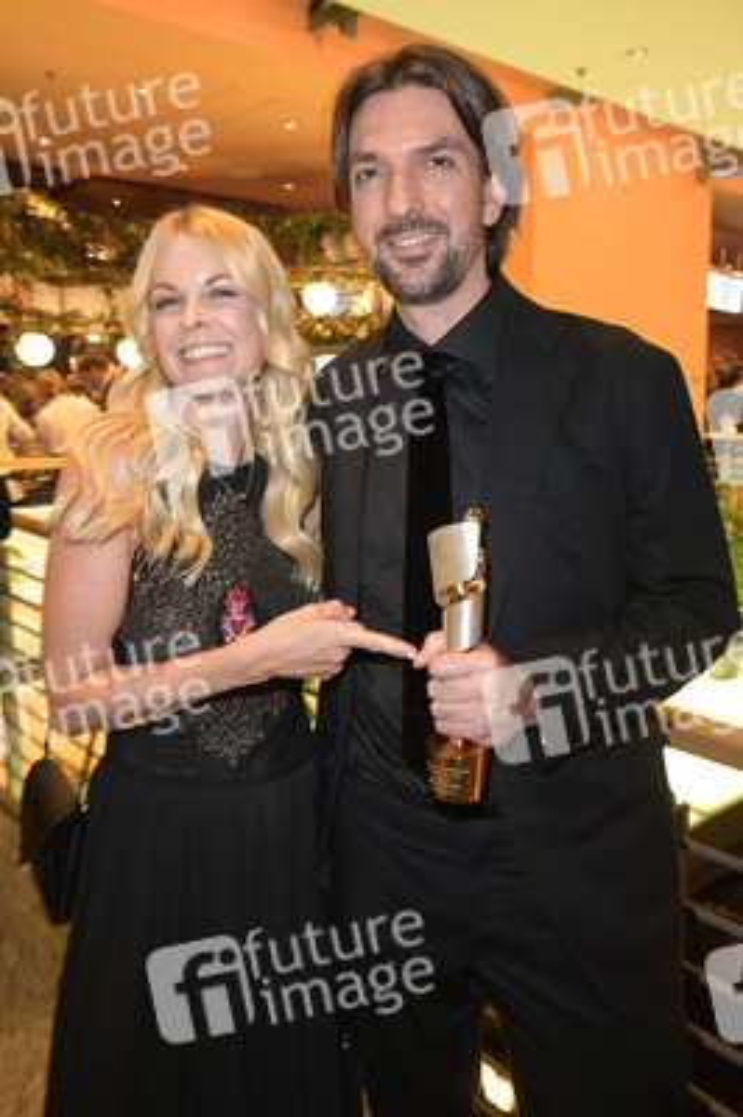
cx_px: 372
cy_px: 558
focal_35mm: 30
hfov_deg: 43.5
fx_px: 930
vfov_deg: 62.0
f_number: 5.6
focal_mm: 30
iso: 2500
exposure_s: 1/40
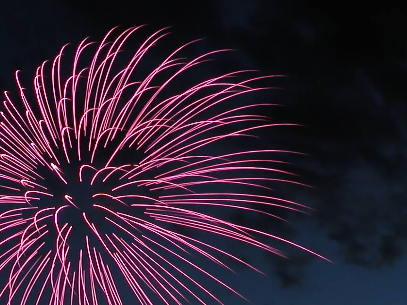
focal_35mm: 52
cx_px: 158
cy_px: 207
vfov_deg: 27.8
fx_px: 611
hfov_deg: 36.7
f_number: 8
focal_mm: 8.9
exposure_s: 2.43
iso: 100
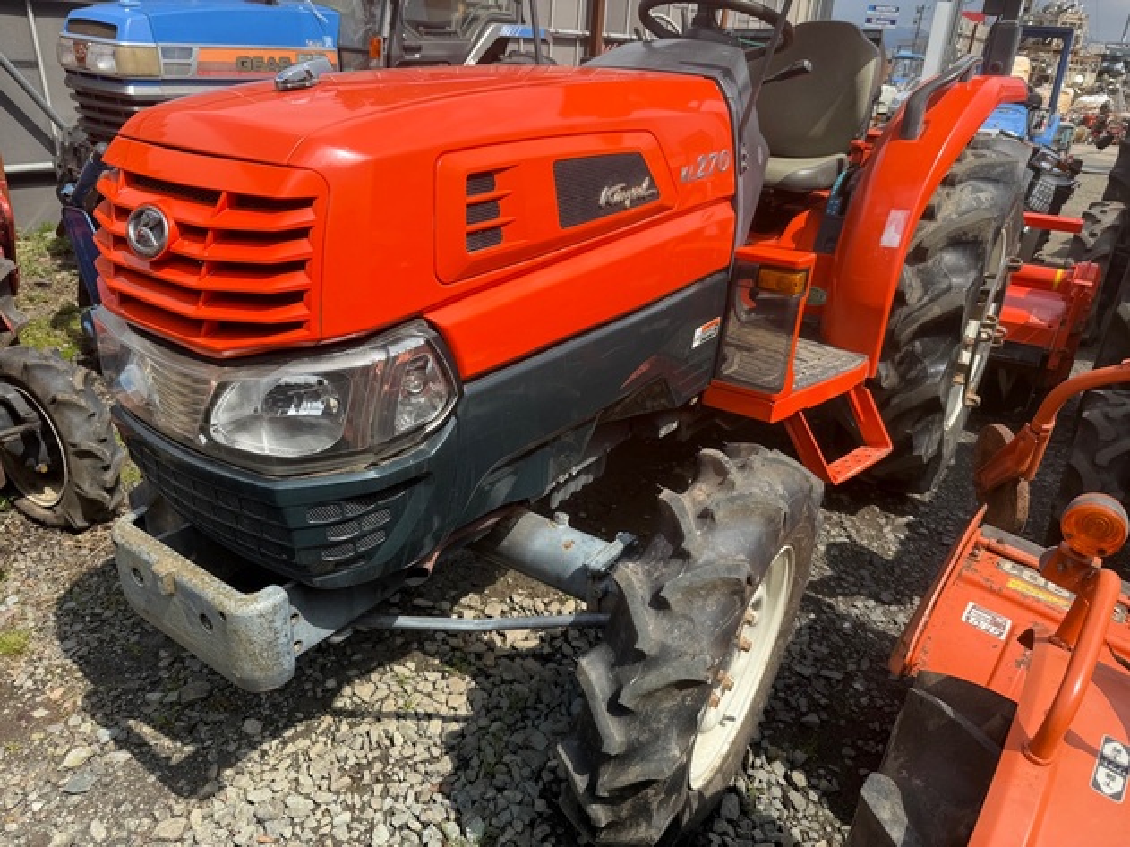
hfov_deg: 71.6
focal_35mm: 24
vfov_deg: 56.8
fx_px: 783
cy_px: 424
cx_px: 565
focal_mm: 6.76
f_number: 1.78
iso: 80
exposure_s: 1/2611
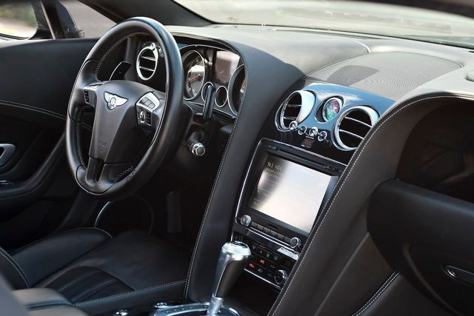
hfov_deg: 29.2
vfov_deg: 19.7
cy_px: 158
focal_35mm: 69
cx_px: 237
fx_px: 909
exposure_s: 1/500
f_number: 5
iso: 640
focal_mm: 46
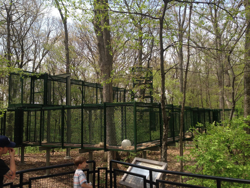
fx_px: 238
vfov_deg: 42.9
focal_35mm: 33
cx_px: 125
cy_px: 94
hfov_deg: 55.4
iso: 50
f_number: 2.4
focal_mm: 4.13
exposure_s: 1/570
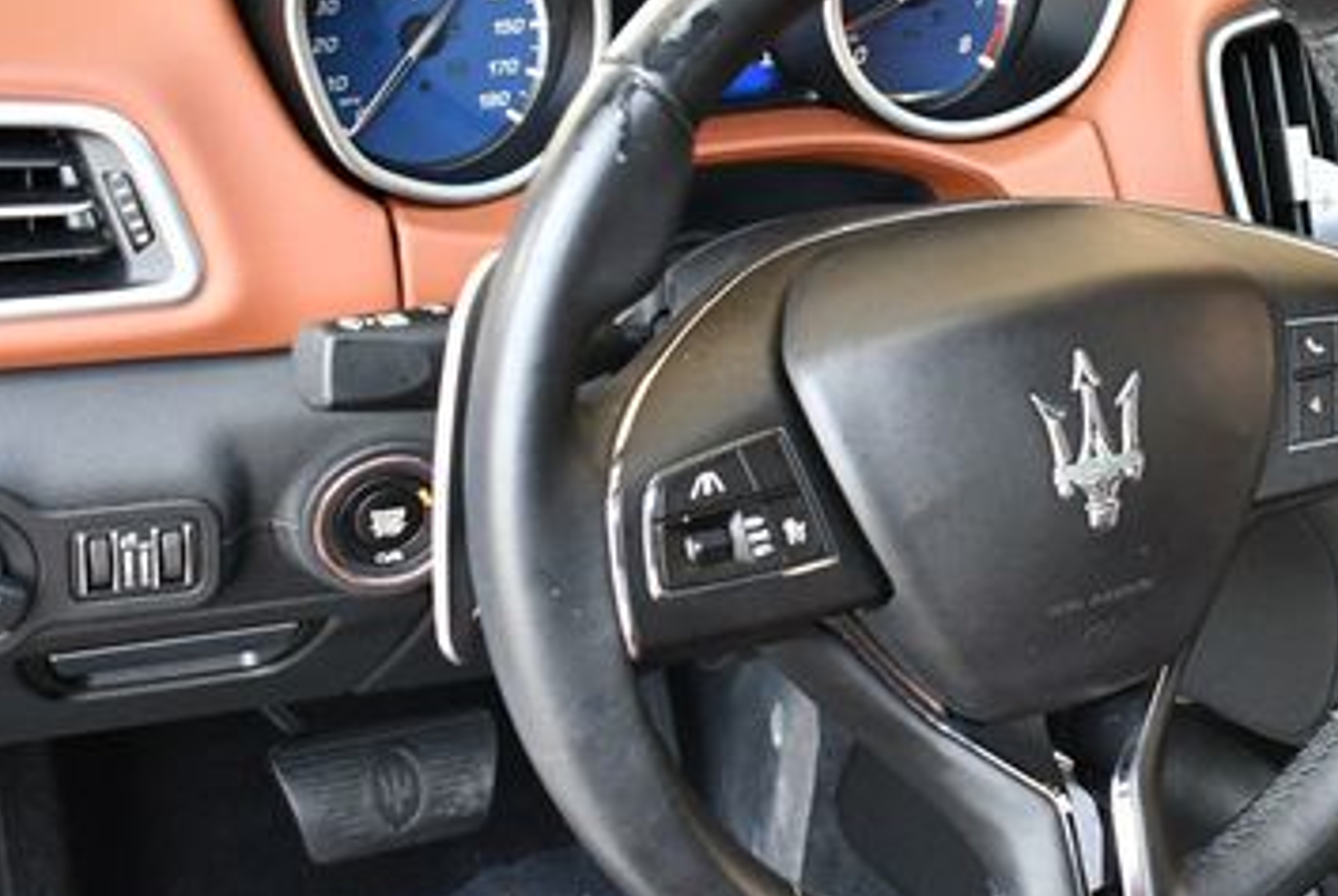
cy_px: 416
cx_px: 1085
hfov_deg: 26.1
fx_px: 2828
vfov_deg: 18.0
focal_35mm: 76
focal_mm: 21
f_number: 3.8
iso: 800
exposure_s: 1/160
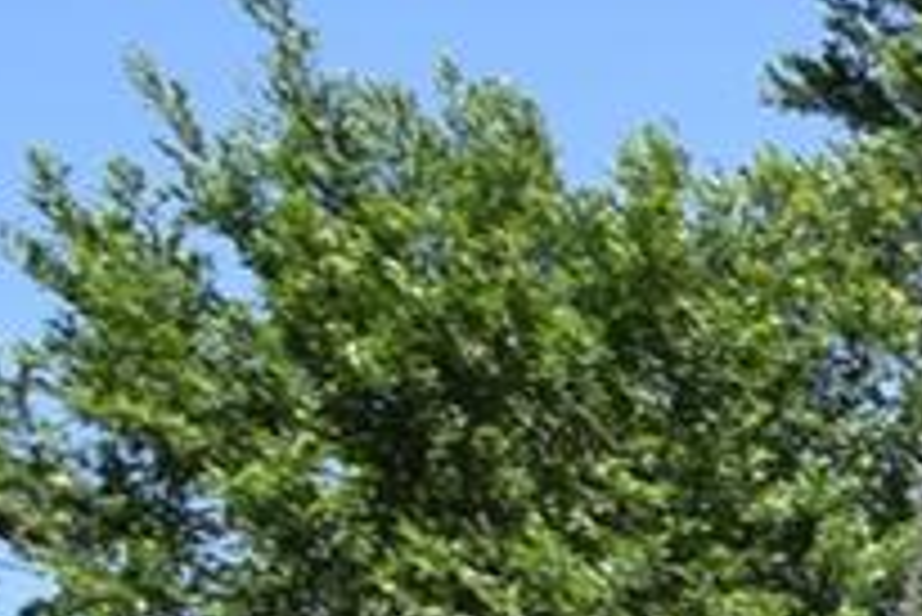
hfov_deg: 9.4
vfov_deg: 9.4
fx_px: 2999
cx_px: 3274
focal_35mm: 117
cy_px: 1817
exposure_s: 1/200
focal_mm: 10
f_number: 7.1
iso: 100
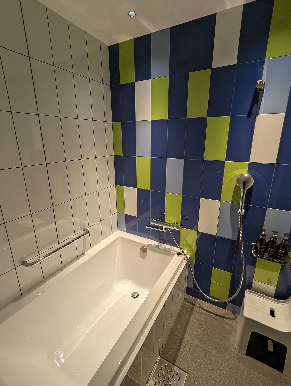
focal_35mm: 16
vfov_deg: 94.4
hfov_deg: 78.3
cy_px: 193
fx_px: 179
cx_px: 146
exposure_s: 1/55.6
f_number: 2.2
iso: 81
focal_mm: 2.35
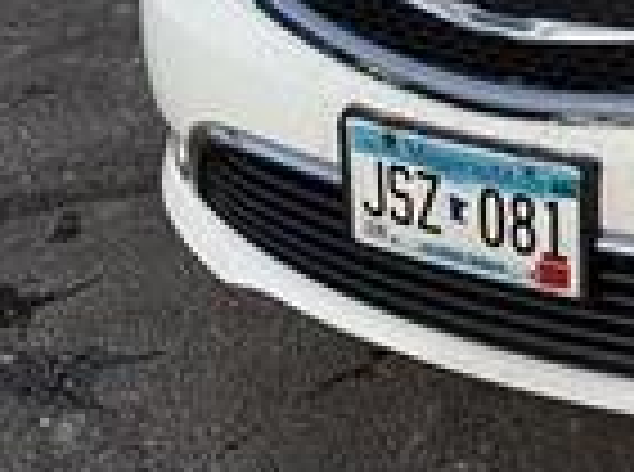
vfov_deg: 16.2
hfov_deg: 20.1
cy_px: -135
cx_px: 913
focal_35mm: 86
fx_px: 1571
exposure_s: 1/3279
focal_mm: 6.76
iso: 80
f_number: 1.78
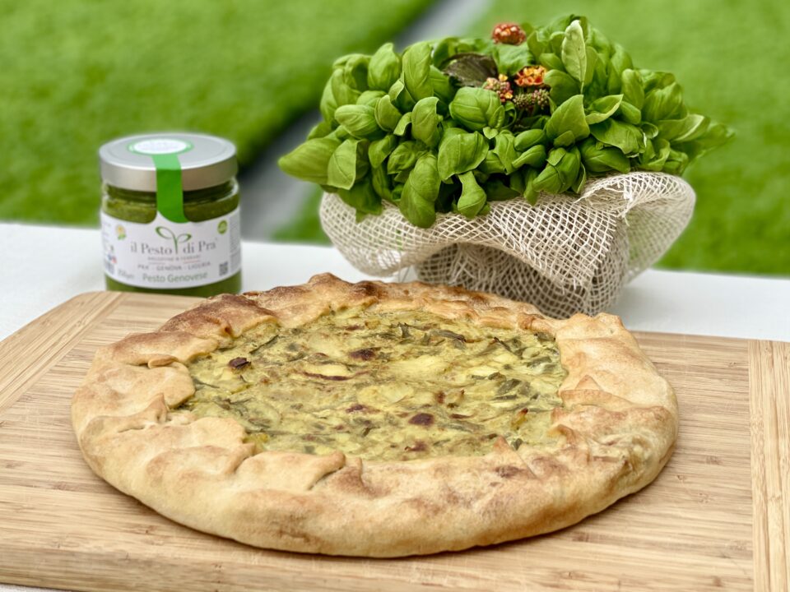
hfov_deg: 30.3
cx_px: 395
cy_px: 296
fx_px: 1461
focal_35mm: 64
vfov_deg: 22.9
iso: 32
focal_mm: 7.5
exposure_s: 1/874
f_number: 2.2
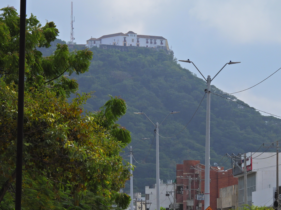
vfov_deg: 6.8
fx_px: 1786
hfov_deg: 9.0
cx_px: 140
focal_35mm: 220
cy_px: 105
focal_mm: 39.3
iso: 100
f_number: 4.5
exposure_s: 1/1600
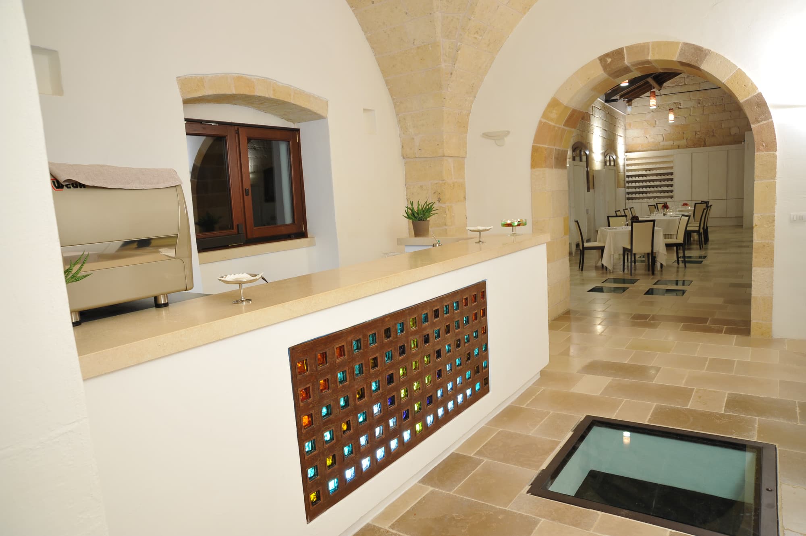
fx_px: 537
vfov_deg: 53.1
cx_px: 403
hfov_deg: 73.8
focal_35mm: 24
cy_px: 268
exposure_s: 1/2
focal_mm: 24
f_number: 11
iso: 640
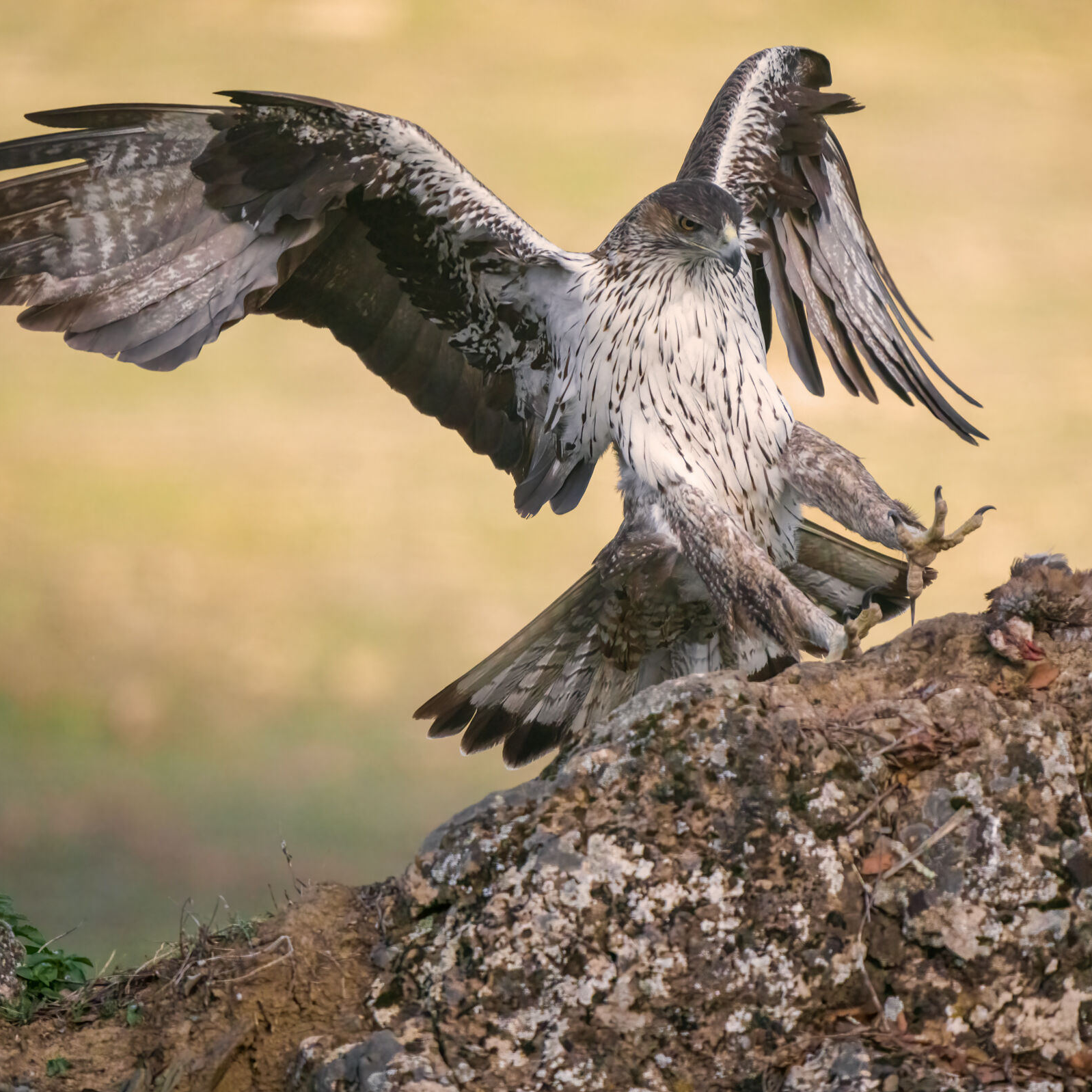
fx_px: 27339
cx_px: 560
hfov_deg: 2.3
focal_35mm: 766
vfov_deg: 2.3
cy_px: 546
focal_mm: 600
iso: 5000
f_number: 6.3
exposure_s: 1/2500
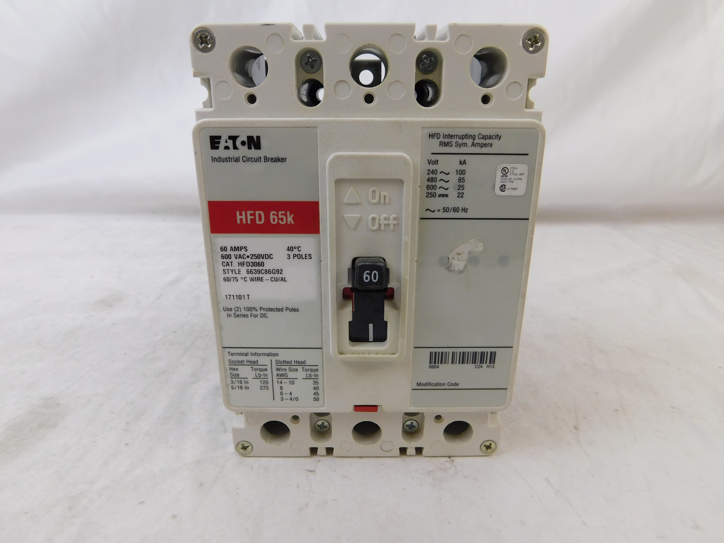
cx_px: 362
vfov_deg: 58.9
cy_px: 272
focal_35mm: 23
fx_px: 481
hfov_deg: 73.9
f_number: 3
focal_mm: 4
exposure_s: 1/40
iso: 125
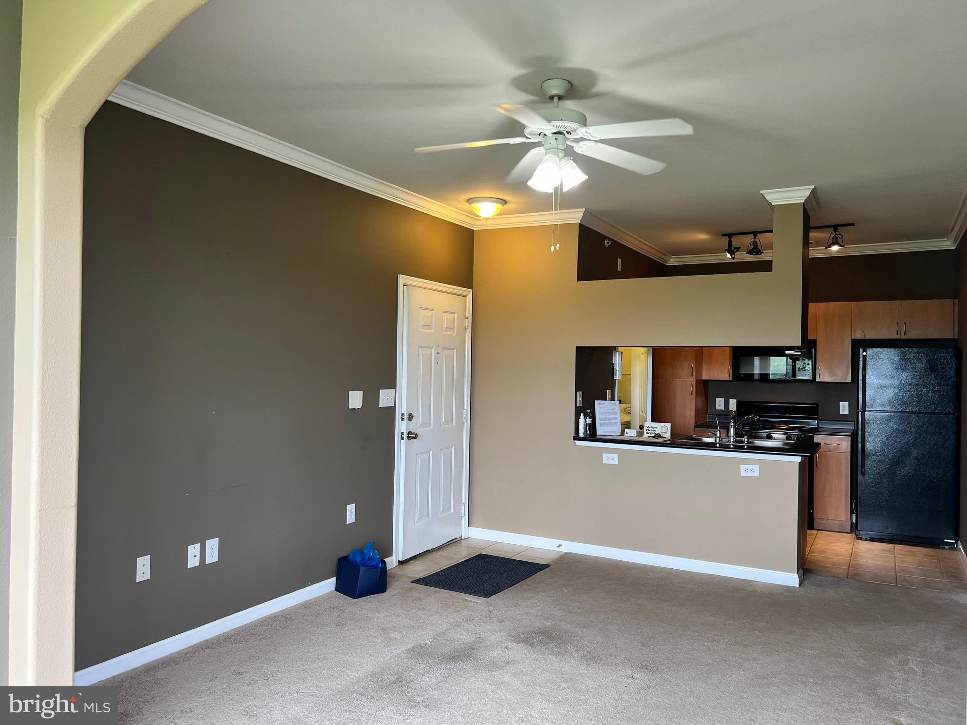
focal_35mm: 26
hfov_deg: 67.3
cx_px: 484
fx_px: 726
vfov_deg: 53.1
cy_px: 362
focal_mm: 5.7
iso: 80
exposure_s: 1/120
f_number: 1.5
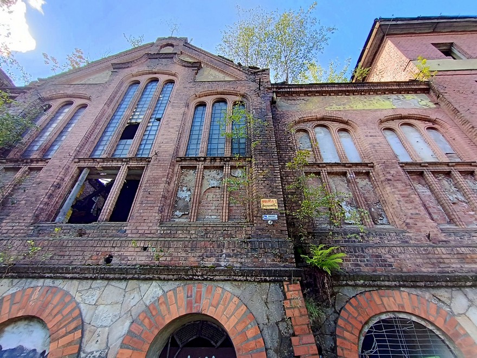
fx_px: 220
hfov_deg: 94.5
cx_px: 238
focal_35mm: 16
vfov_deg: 78.1
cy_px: 179
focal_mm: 1.66
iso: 52
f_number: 2.2
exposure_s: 1/100
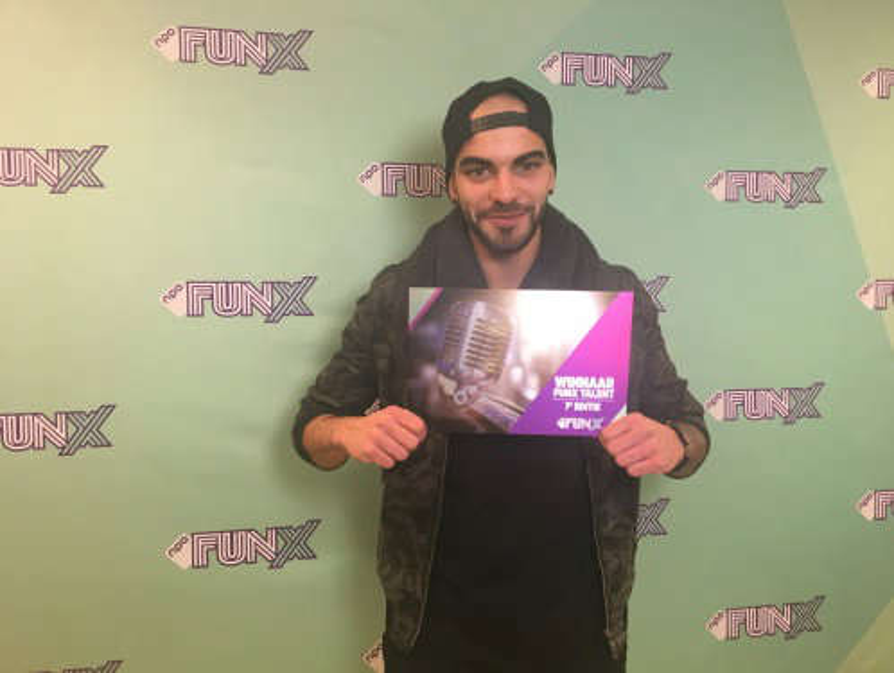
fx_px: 750
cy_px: 336
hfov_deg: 61.6
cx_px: 447
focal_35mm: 29
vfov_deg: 48.3
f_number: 2.2
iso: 32
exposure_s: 1/17
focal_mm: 4.15
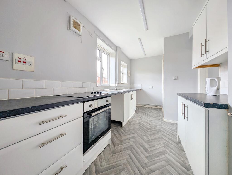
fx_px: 81
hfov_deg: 110.5
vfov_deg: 94.6
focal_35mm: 12
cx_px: 116
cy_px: 88
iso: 37
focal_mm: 2.2
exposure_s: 1/71
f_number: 1.9
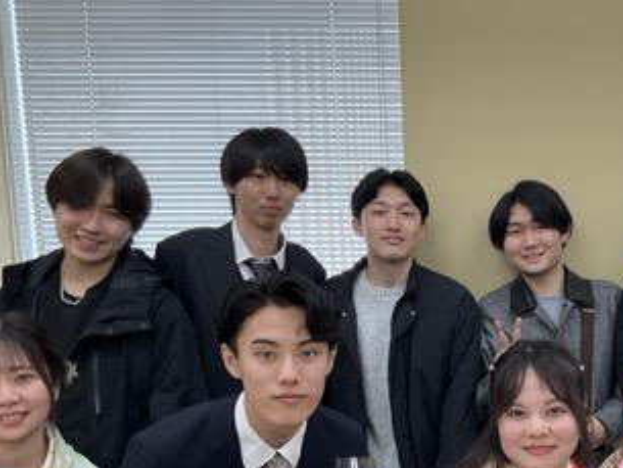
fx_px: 1026
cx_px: 545
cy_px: 390
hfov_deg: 32.3
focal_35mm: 57
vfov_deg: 25.1
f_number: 1.8
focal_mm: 3
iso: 50
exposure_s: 1/50
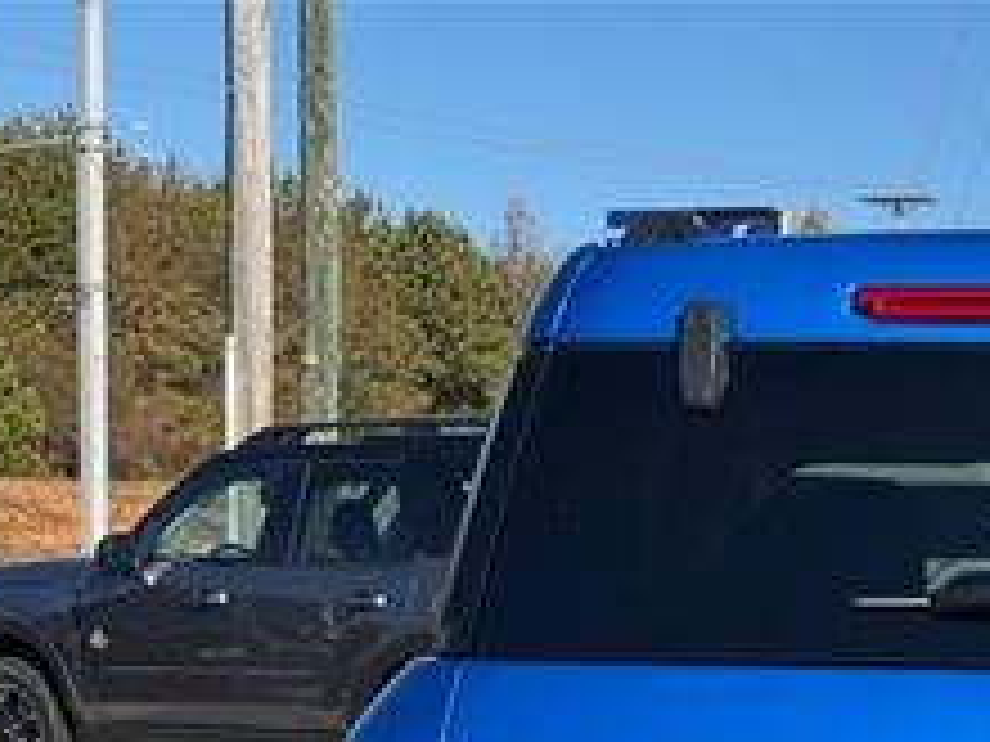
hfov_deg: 17.3
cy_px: 845
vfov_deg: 13.2
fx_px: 3146
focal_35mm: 110
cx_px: 1066
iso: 64
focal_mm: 6.76
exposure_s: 1/3425
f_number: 1.78
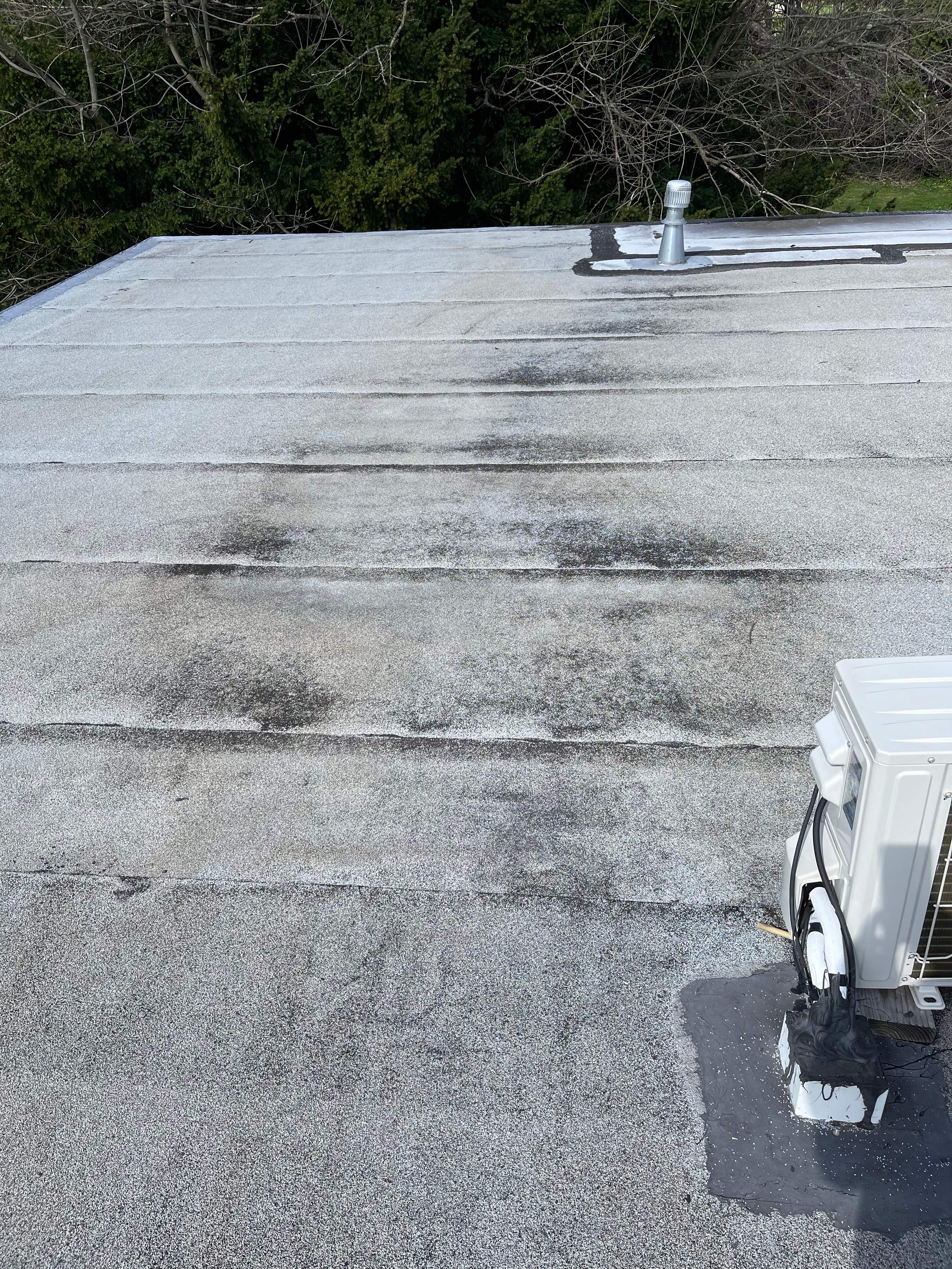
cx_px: 476
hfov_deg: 53.1
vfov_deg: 67.3
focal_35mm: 26
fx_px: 953
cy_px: 634
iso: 32
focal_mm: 5.1
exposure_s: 1/3165
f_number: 1.6
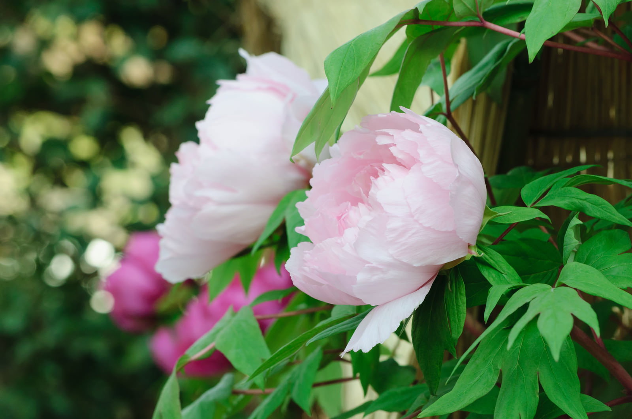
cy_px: 210
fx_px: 2419
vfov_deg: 9.9
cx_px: 316
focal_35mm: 138
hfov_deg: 14.9
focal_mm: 92
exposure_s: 1/160
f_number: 9
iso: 400
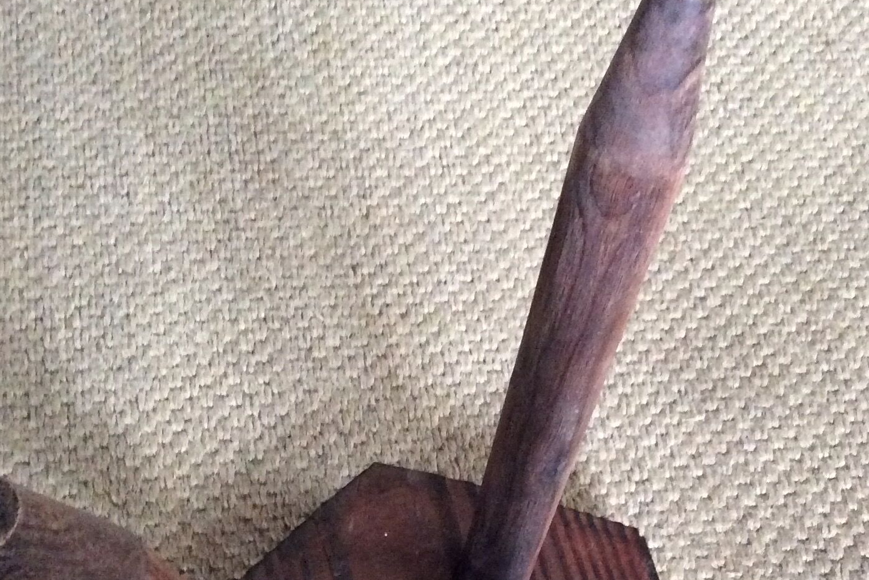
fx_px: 1496
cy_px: 489
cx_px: 479
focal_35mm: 62
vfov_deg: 21.6
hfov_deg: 32.4
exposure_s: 1/17
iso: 400
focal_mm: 3.3
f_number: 2.4
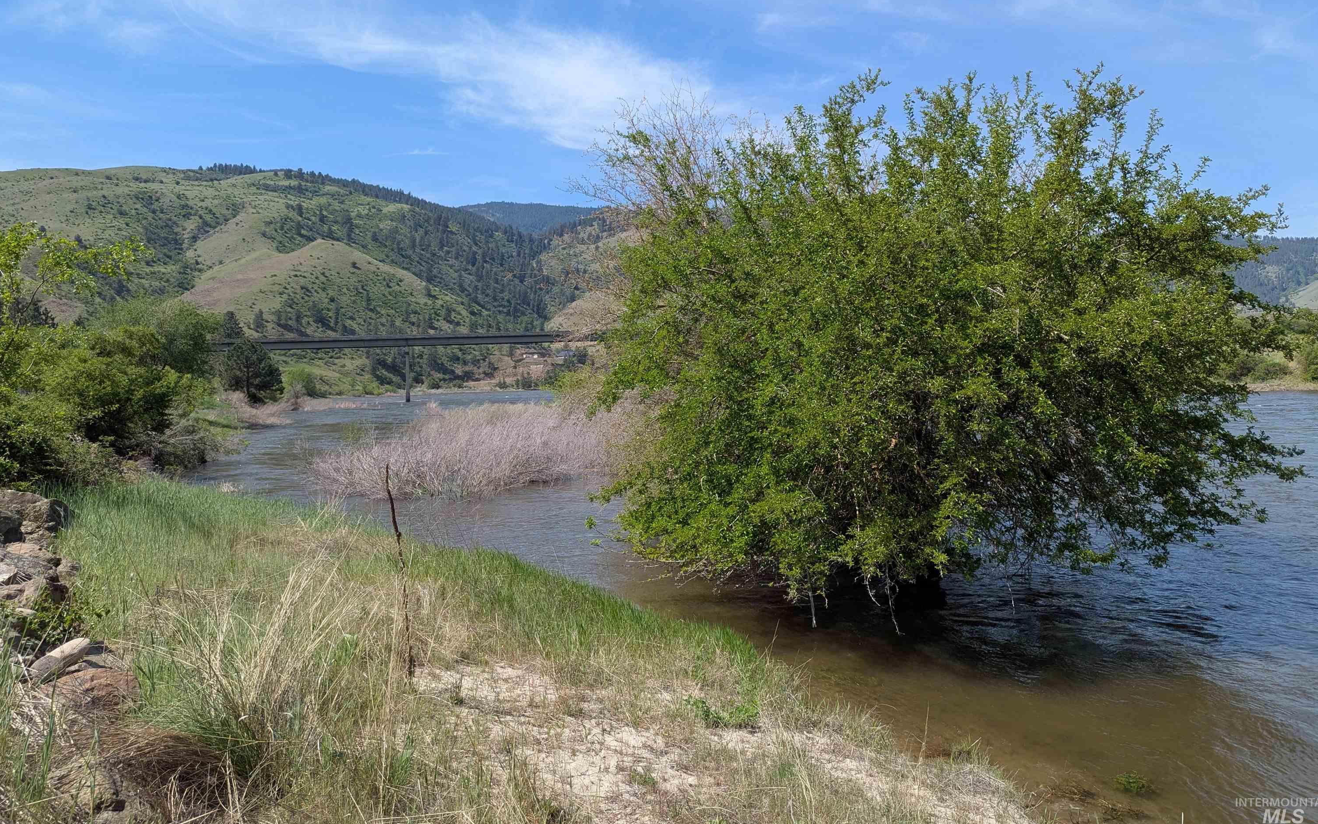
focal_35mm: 26
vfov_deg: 47.4
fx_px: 934
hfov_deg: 70.4
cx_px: 664
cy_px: 342
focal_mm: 6.81
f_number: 1.85
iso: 48
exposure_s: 1/1825
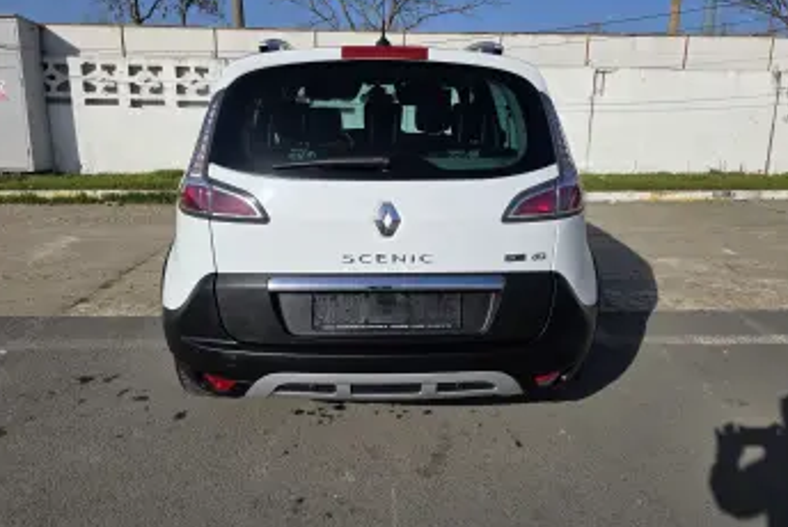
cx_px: 392
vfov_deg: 51.3
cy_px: 241
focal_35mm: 25
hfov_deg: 71.5
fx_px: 548
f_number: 1.7
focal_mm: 6.3
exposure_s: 1/7944
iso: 64
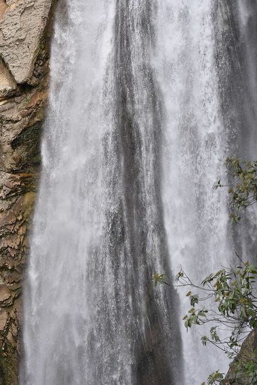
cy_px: 192
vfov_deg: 27.0
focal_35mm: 75
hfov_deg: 18.2
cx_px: 128
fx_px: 803
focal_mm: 50
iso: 560
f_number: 8
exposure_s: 1/500
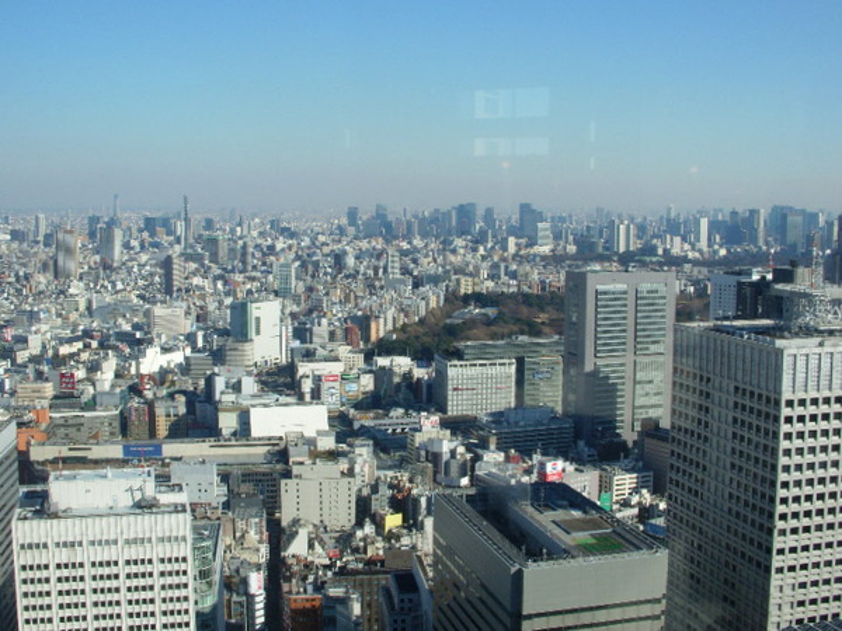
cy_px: 316
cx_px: 421
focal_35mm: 38
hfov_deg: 49.0
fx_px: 924
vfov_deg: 37.7
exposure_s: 1/250
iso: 100
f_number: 6.6
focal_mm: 6.3
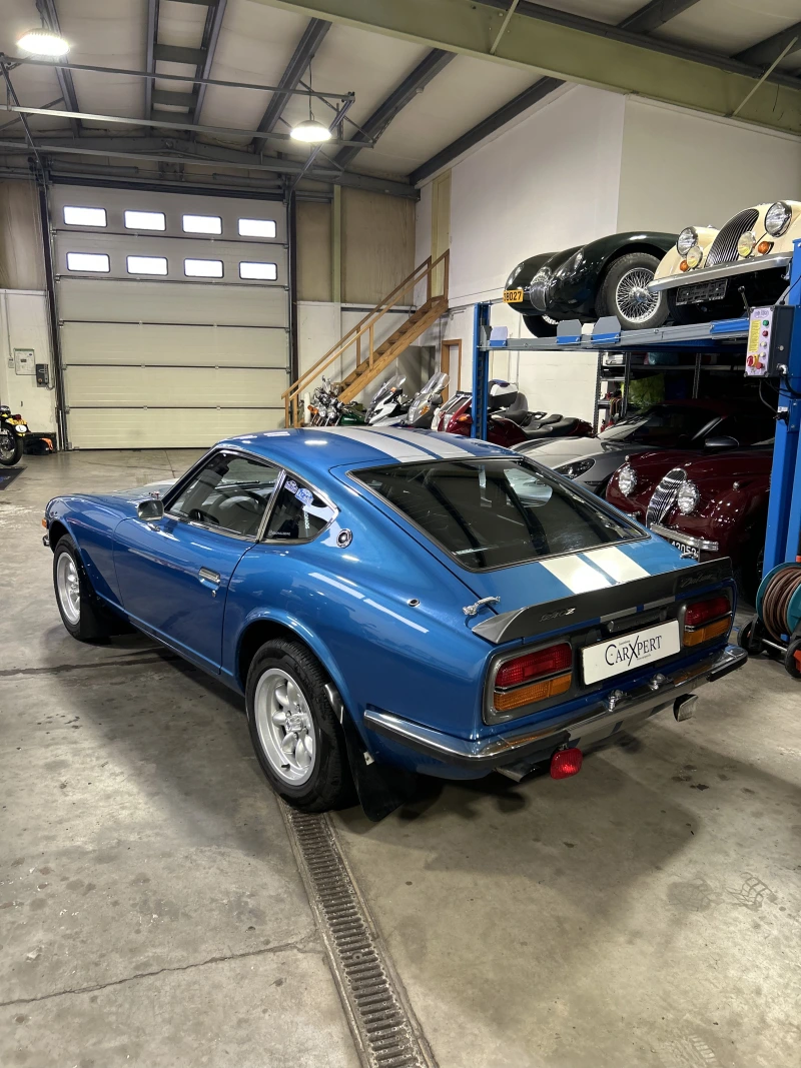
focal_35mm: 26
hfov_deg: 53.1
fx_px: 802
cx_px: 400
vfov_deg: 67.3
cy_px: 534
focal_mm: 5.7
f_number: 1.5
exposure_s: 1/50
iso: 100
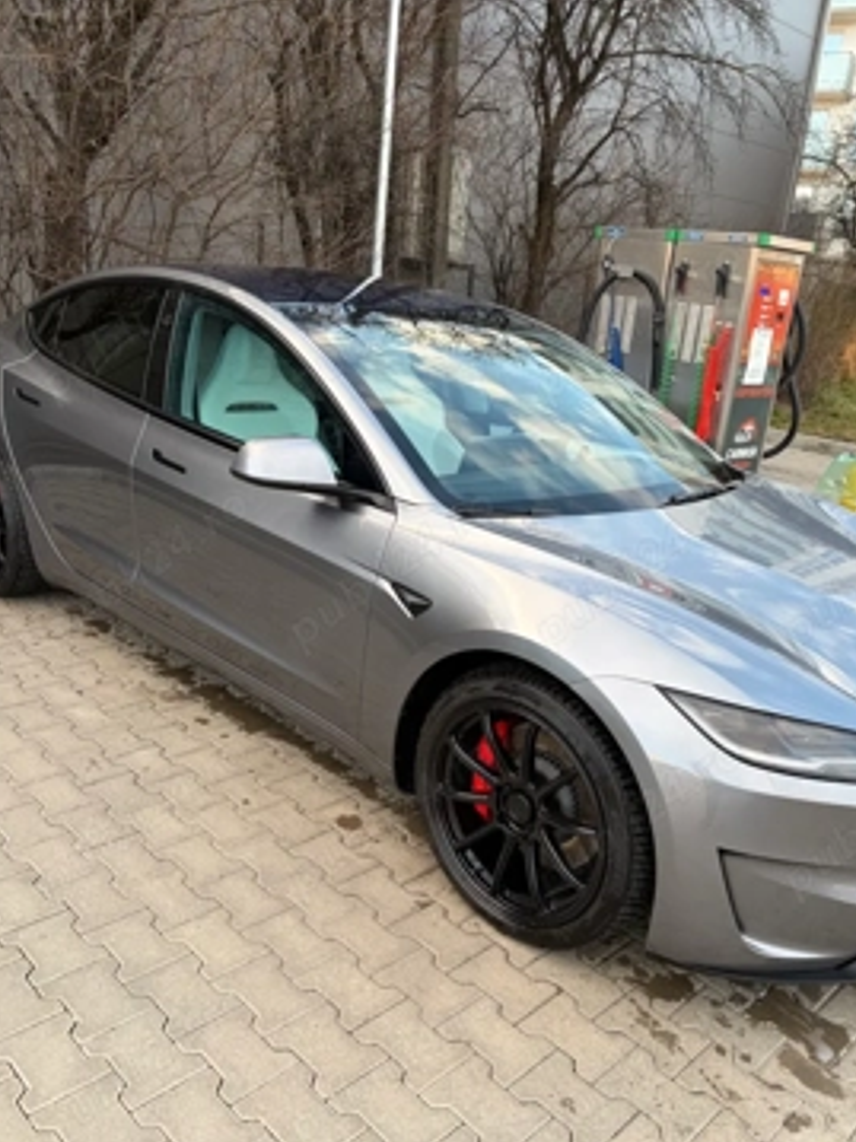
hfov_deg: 48.2
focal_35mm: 29
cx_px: 455
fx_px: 957
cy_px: 608
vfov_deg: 61.6
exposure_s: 1/122
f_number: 1.6
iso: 40
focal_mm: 5.96
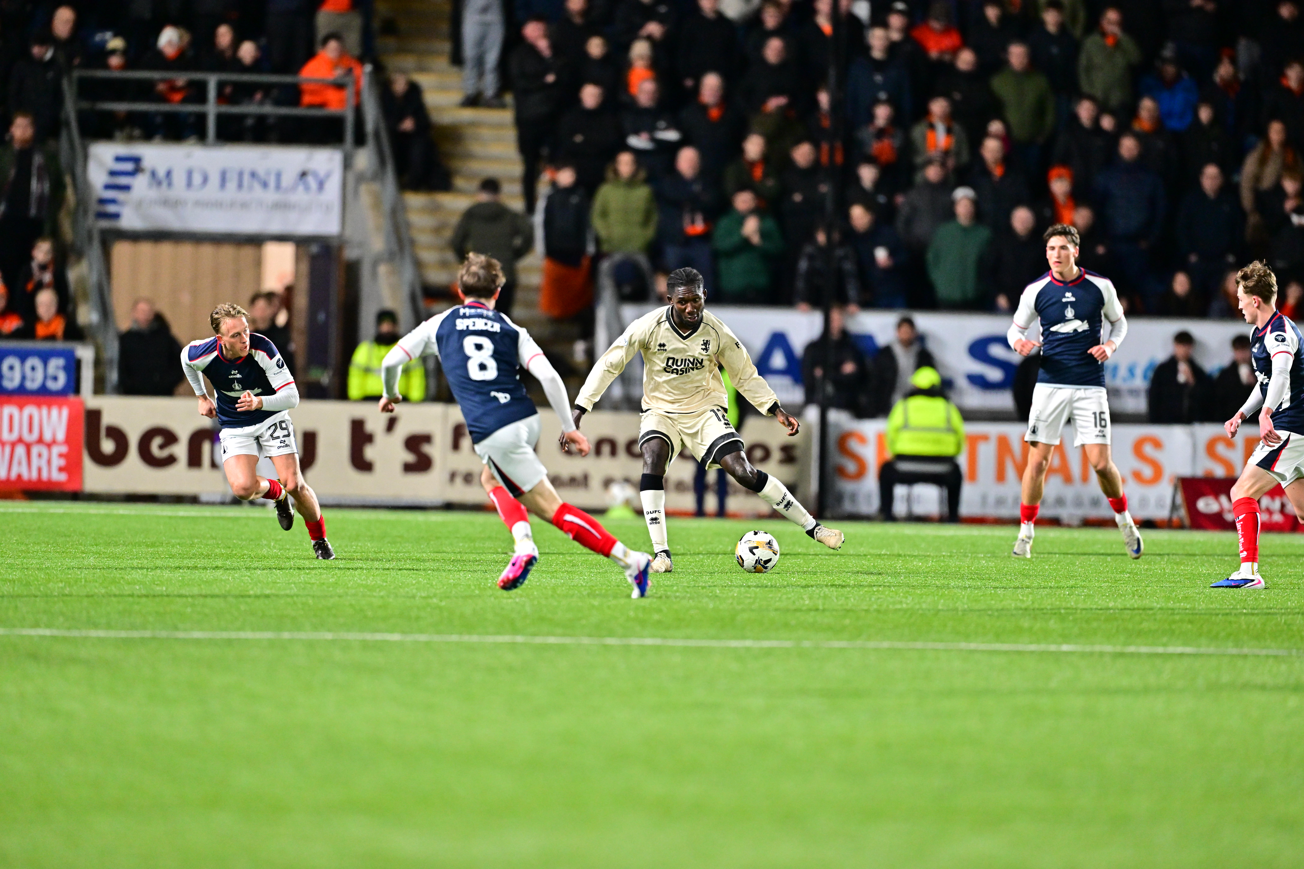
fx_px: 14488
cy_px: 434
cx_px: 652
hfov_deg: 5.2
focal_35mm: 400
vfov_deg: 3.4
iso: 3600
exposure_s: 1/1000
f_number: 2.8
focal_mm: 400
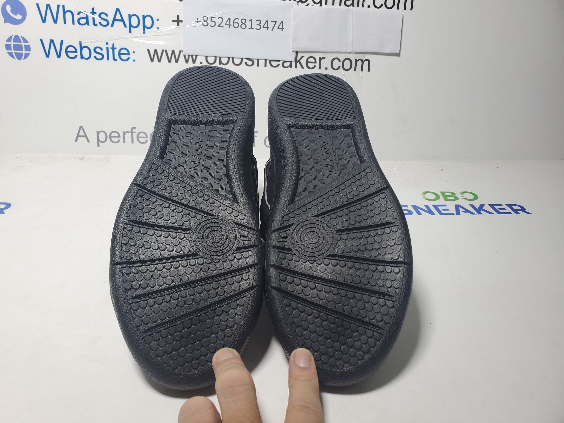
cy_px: 212
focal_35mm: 26
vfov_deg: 53.1
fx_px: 424
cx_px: 282
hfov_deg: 67.3
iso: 50
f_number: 2.4
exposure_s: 1/158
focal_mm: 4.3
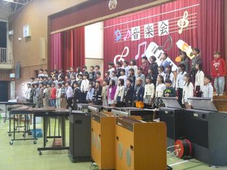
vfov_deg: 30.9
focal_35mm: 47
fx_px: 308
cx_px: 114
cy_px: 85
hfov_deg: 40.4
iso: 800
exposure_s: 1/25
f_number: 4.8
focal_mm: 8.4
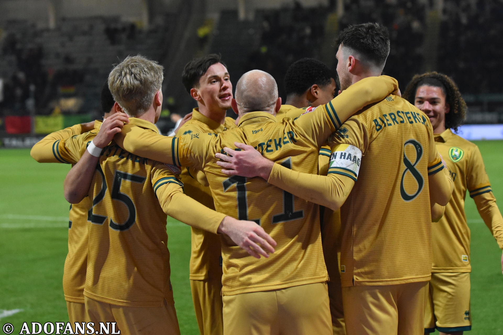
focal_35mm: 105
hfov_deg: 19.5
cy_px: 168
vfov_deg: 13.0
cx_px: 252
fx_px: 1467
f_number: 2.8
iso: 4000
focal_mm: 70
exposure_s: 1/640
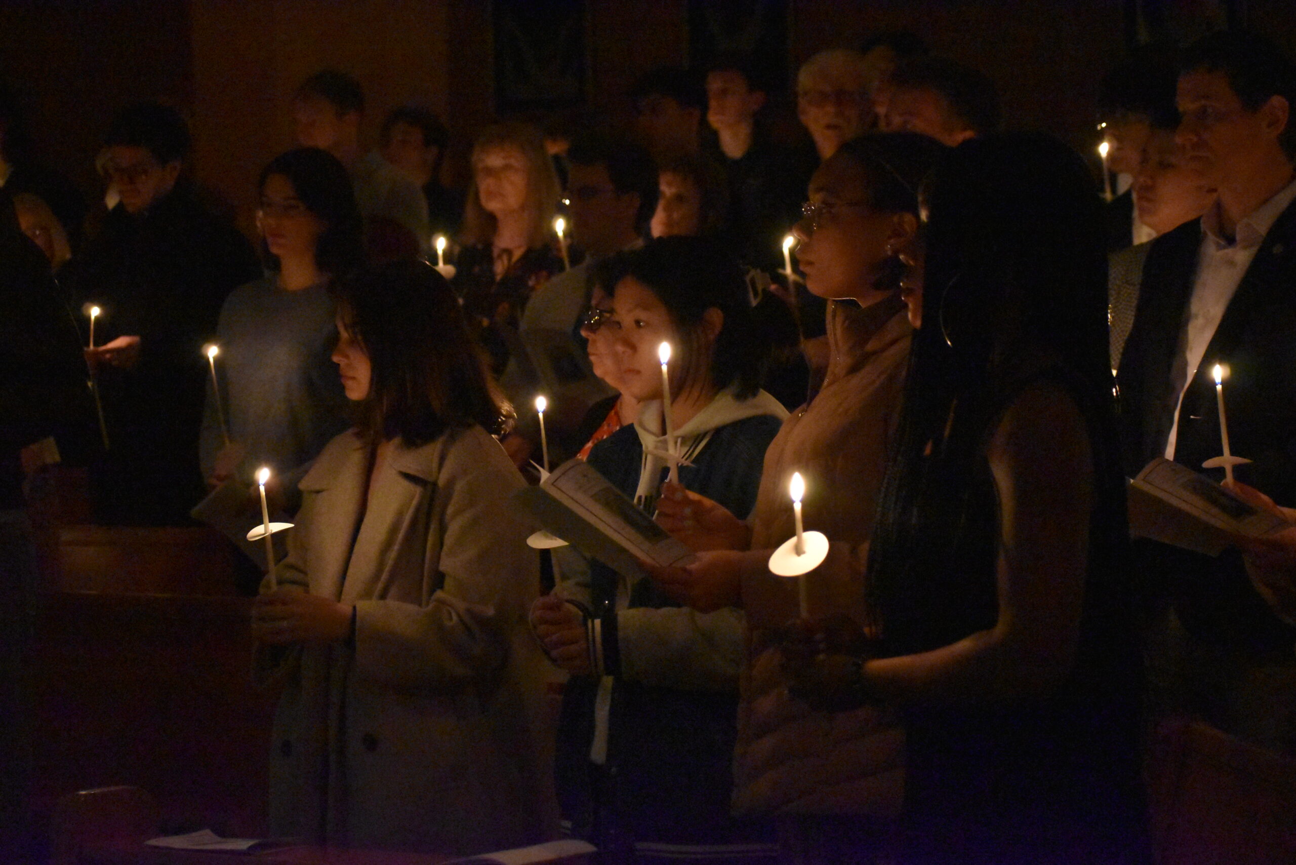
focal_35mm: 112
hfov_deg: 18.2
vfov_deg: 12.2
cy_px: 432
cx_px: 648
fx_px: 4051
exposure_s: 1/125
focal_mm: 75
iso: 12800
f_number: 4.8
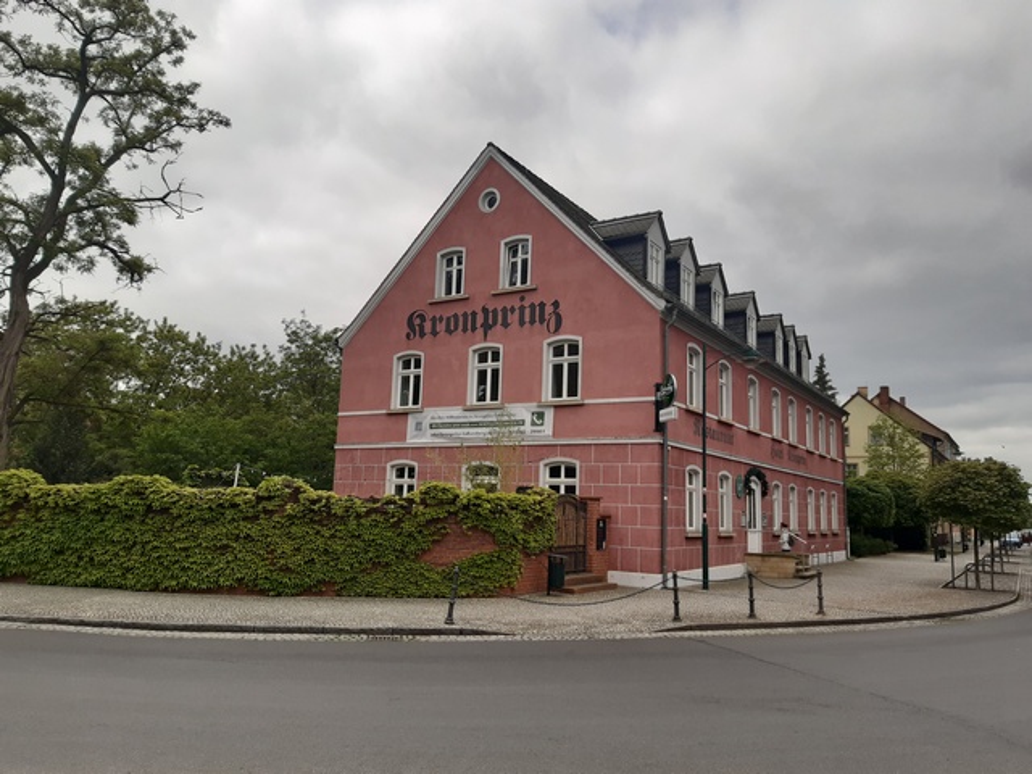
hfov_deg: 67.3
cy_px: 387
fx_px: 775
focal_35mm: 26
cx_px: 516
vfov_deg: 53.1
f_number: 1.7
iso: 40
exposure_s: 1/2198
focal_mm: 3.92
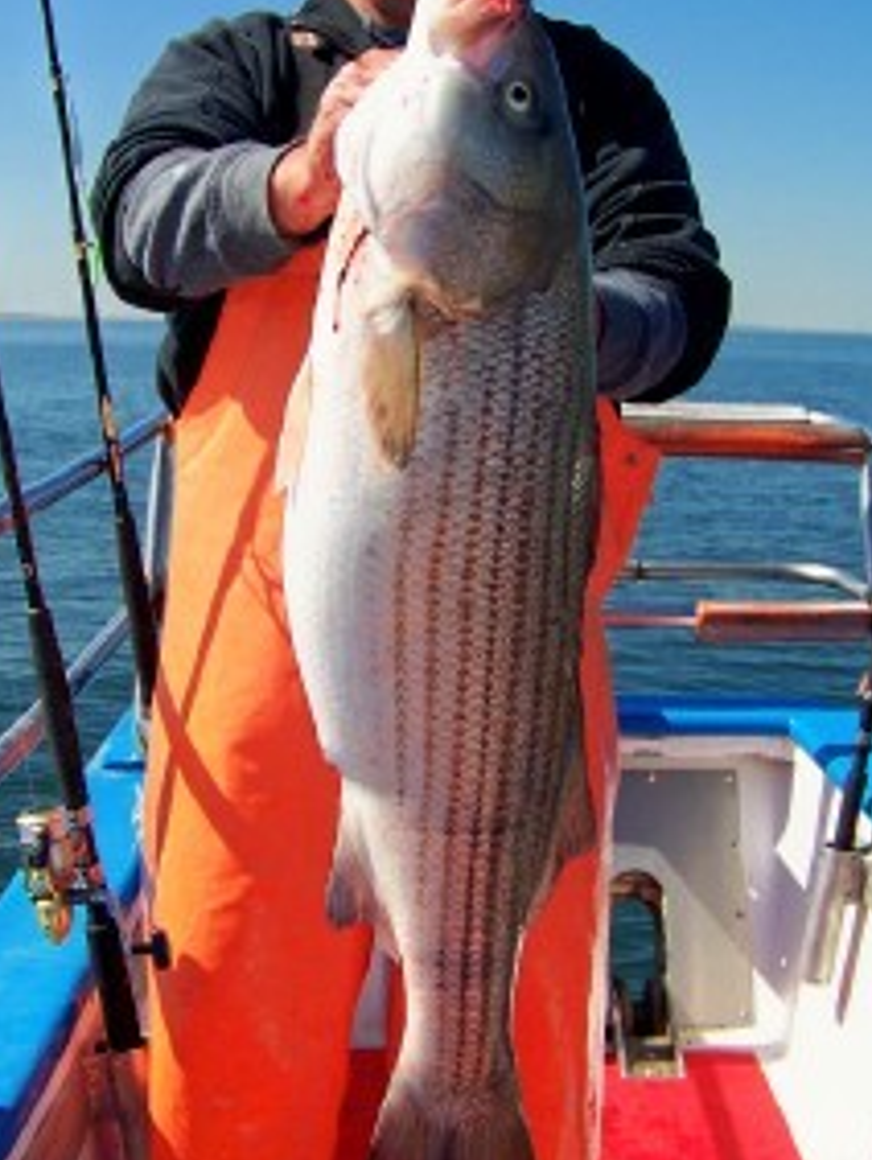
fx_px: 1710
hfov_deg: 28.6
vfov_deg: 37.4
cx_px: 383
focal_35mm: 51
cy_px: 485
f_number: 2.8
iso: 64
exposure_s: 1/800
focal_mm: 5.85
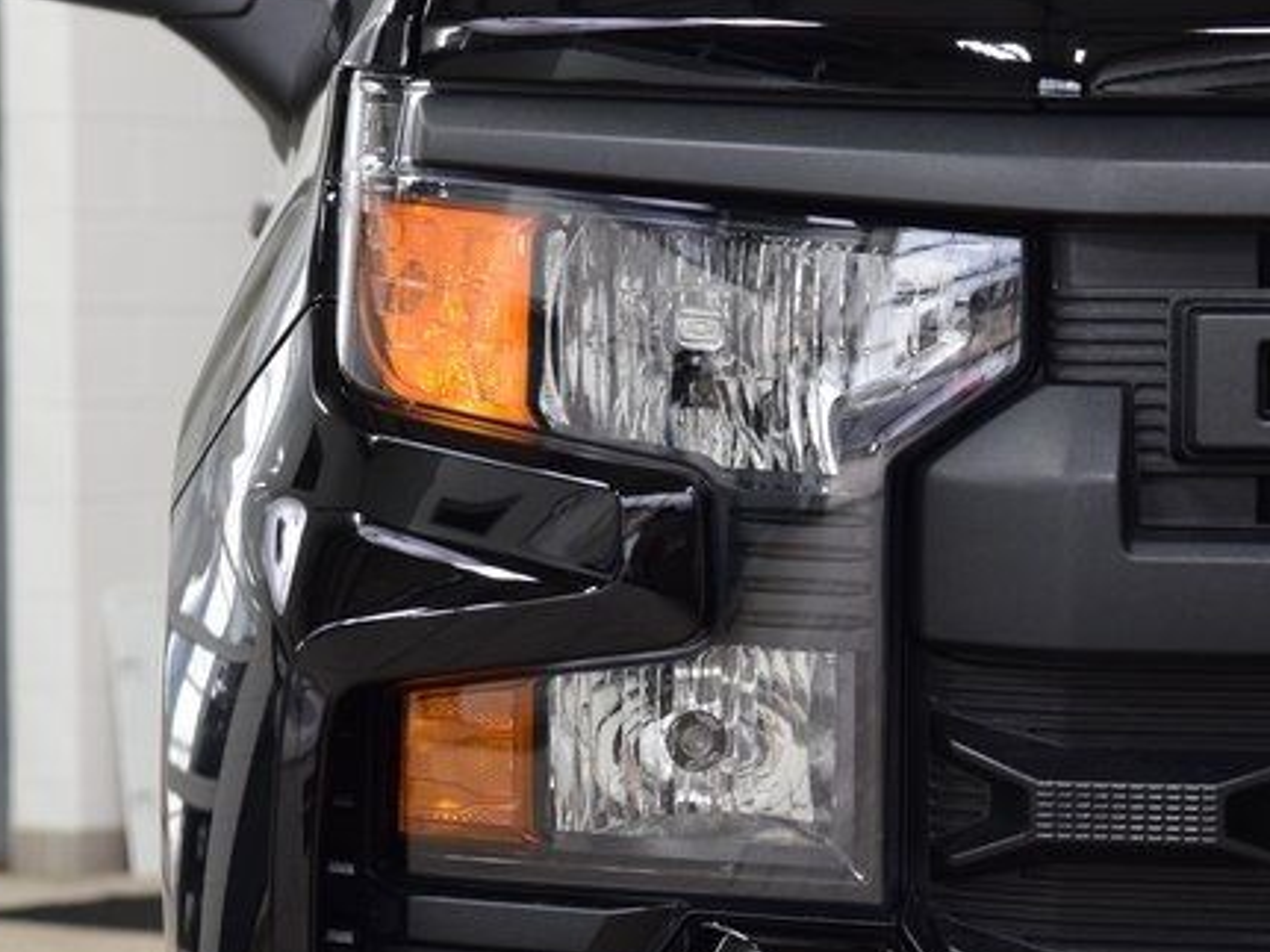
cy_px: 588
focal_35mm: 150
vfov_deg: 9.9
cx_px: 757
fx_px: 5502
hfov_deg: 13.2
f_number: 7.1
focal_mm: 70
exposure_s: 1/30
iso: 1600
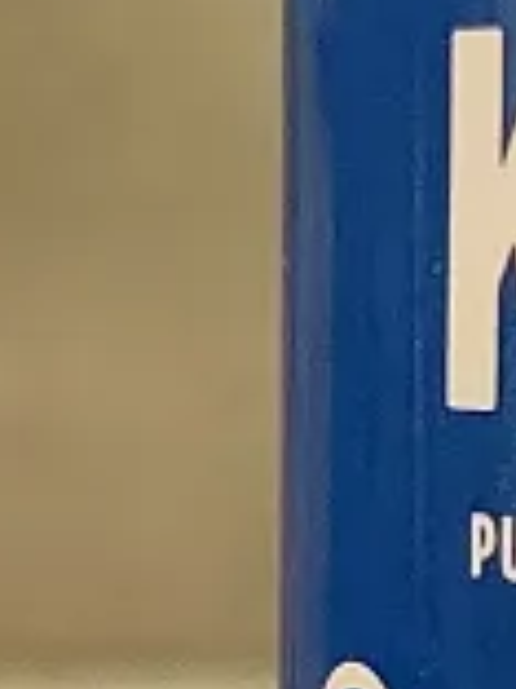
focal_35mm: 158
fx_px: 3140
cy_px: 1113
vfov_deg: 11.8
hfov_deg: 9.1
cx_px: 811
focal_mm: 5.23
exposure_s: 1/25
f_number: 1.8
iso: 1000
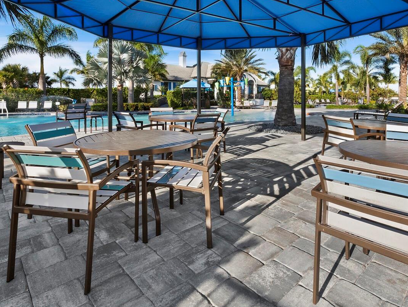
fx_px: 248
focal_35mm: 21
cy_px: 92
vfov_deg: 61.2
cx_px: 219
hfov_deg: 78.8
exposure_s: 1/160
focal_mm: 7
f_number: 10
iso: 400
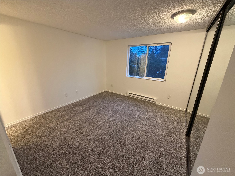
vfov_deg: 85.7
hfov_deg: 102.1
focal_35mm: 14
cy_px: 88
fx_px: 95
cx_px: 118
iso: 500
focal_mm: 2.22
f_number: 2.2
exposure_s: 1/60
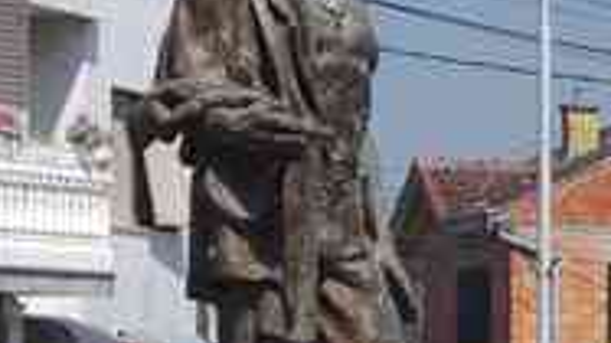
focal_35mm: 358
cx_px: 626
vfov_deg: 3.4
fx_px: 5798
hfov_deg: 6.0
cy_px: 121
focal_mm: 42.5
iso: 200
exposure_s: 1/100
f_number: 11
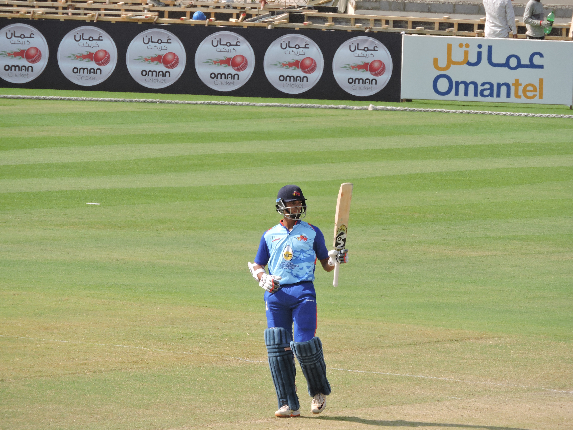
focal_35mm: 600
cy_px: 215
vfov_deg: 2.5
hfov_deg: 3.3
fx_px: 9932
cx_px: 286
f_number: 5.6
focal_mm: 107.5
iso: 100
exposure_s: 1/320
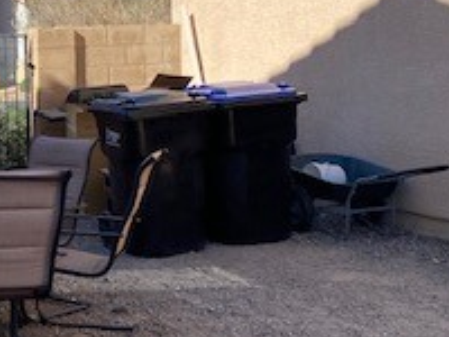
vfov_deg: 17.7
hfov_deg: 22.1
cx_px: -61
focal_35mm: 83
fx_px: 1077
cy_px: 115
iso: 32
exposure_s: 1/2141
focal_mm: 4.25
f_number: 1.8
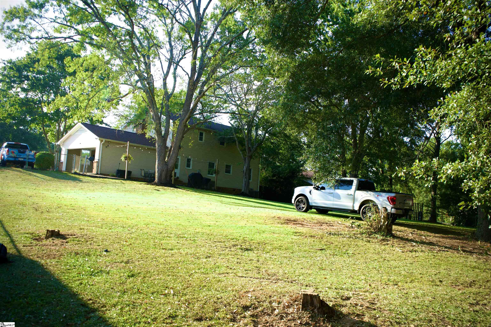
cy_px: 164
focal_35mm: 32
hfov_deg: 58.7
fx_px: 436
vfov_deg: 41.1
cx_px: 246
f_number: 5
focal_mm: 32
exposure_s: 1/160
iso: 100
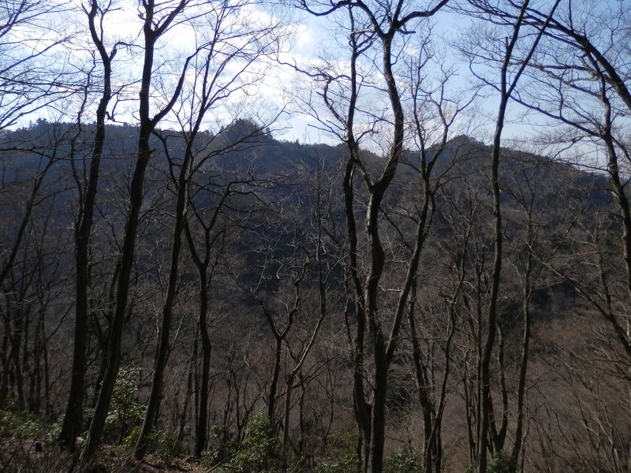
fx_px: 456
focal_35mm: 25
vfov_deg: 54.9
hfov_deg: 69.4
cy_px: 236
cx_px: 316
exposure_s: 1/125
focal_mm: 4.5
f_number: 8.7
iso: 80
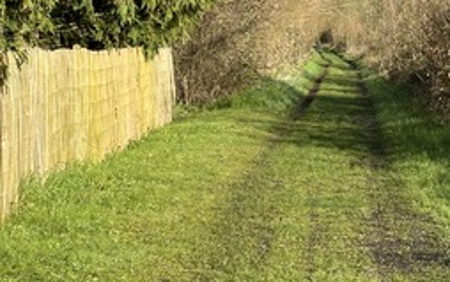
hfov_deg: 17.3
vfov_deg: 10.9
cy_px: 69
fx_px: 1472
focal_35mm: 120
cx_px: 353
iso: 64
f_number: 1.78
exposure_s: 1/2410
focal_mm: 6.86
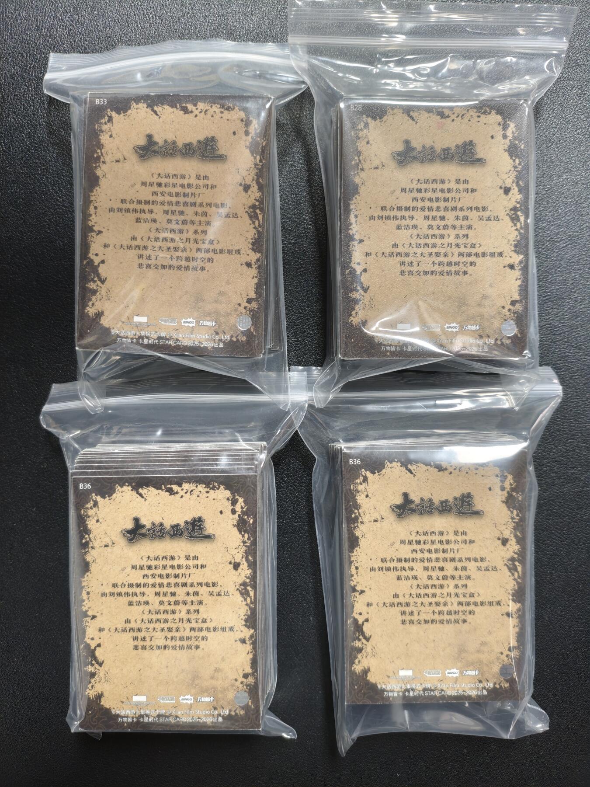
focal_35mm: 26
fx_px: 591
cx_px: 295
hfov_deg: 53.1
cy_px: 394
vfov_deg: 67.3
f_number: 1.5
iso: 800
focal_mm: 4.94
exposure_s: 1/50
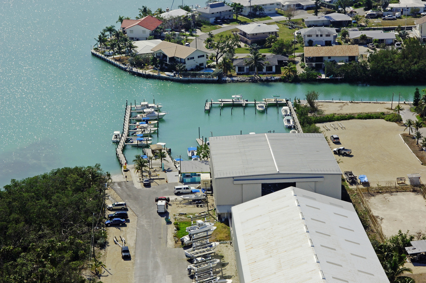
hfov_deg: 20.9
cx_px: 213
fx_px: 1152
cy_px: 142
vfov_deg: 14.0
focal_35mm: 98
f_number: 10
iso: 400
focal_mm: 65
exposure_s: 1/1000
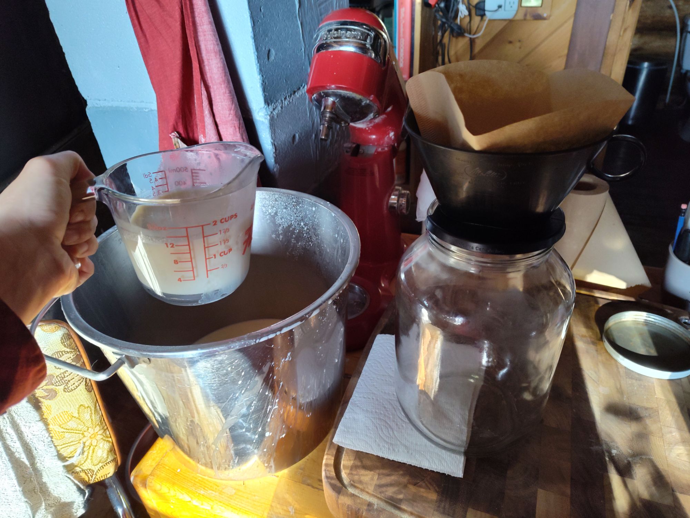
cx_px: 345
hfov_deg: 73.9
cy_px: 259
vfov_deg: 58.9
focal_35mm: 23
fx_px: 458
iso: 1088
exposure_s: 1/120
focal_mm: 5.56
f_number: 1.8
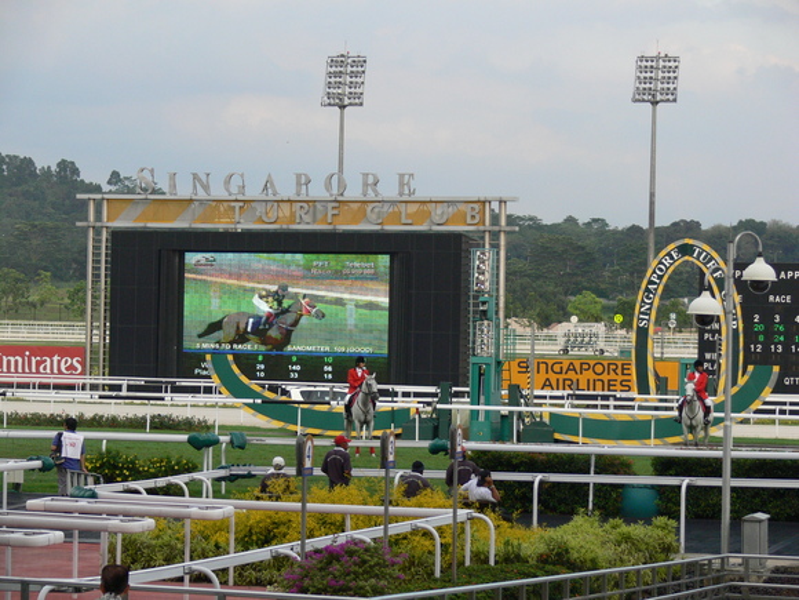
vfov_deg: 13.7
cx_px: 400
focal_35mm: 108
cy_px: 300
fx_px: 2493
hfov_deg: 18.2
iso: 160
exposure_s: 1/500
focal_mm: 22.8
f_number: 3.6
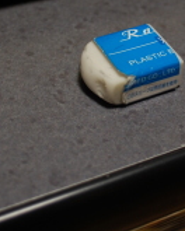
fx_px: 513
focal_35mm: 75
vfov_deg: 25.1
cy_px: 62
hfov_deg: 20.4
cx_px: 108
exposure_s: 1/20
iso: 200
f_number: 2.8
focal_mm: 20
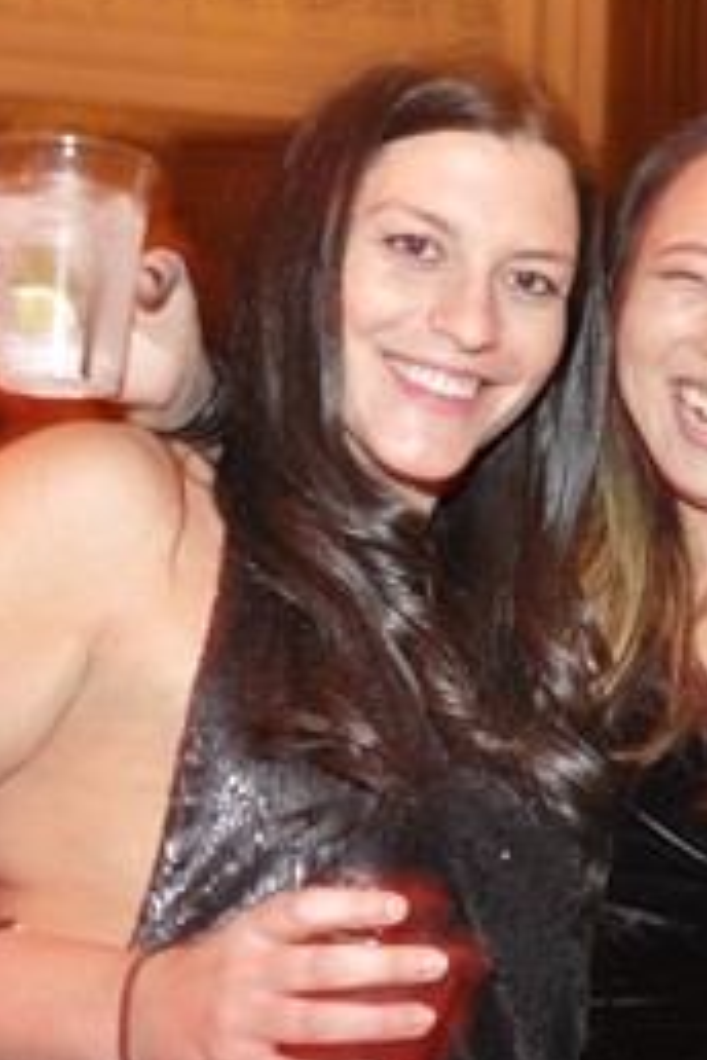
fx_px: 1975
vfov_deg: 30.0
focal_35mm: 67
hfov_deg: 19.1
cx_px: 855
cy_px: 458
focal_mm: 21
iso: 400
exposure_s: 1
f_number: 5
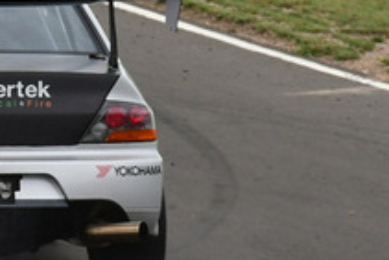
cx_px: -129
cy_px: -31
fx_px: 25193
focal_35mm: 2330
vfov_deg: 0.6
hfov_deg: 0.9
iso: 800
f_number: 11
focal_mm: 410
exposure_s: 1/640
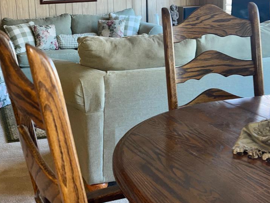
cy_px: 81
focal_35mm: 52
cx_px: 85
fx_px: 406
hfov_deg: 36.3
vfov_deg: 28.0
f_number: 1.6
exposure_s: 1/28
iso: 50
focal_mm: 5.1
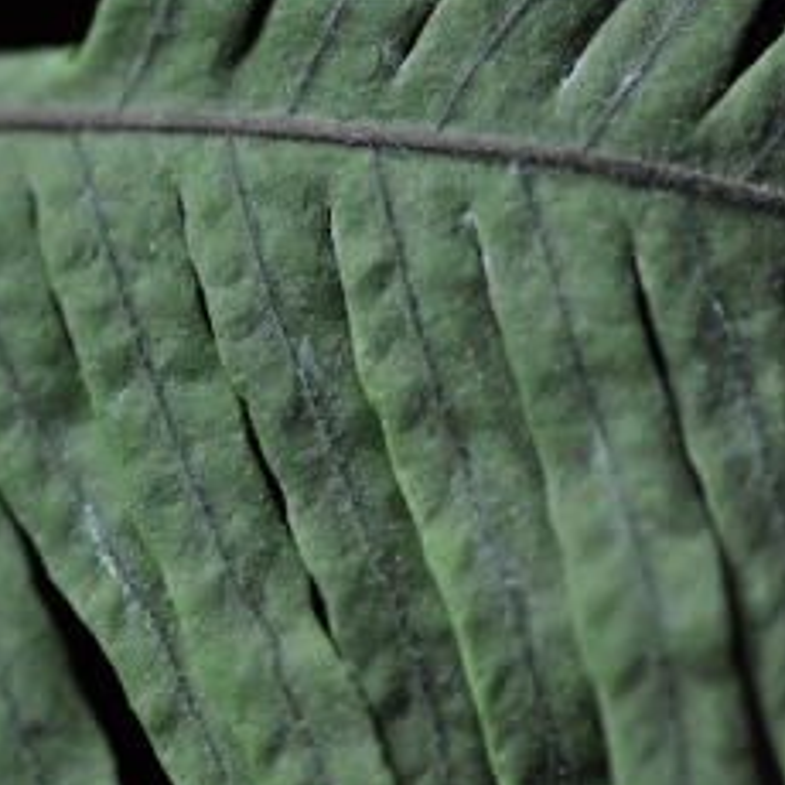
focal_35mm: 199
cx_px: 341
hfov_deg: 8.8
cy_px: 355
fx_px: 5106
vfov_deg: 8.8
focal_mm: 90
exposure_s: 1/200
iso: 800
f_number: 4
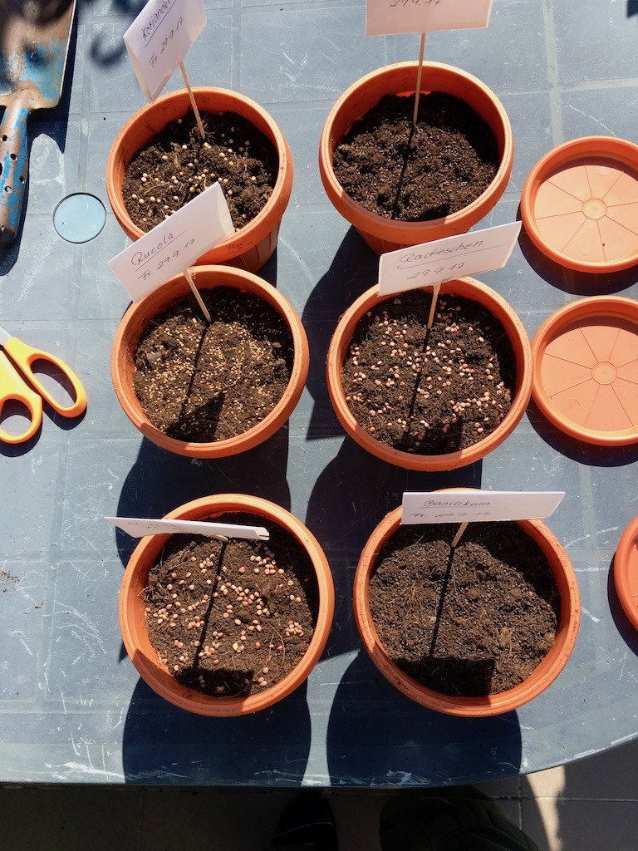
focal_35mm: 29
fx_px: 713
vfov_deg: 61.7
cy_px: 426
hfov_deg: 48.2
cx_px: 319
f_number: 2.2
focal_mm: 4.15
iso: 25
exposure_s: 1/596
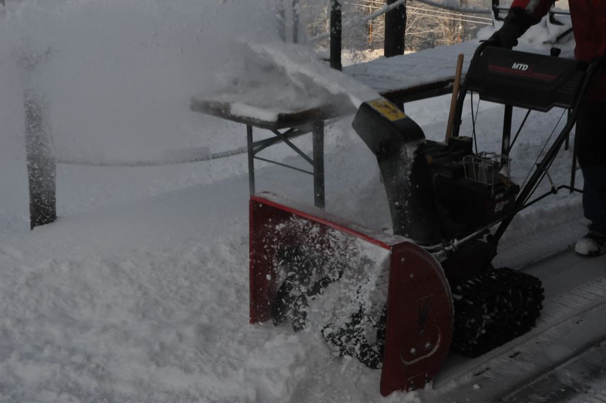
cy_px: 202
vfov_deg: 22.6
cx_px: 303
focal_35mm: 60
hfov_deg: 33.4
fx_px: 1009
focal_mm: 40
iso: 1000
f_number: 5.6
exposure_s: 1/8000
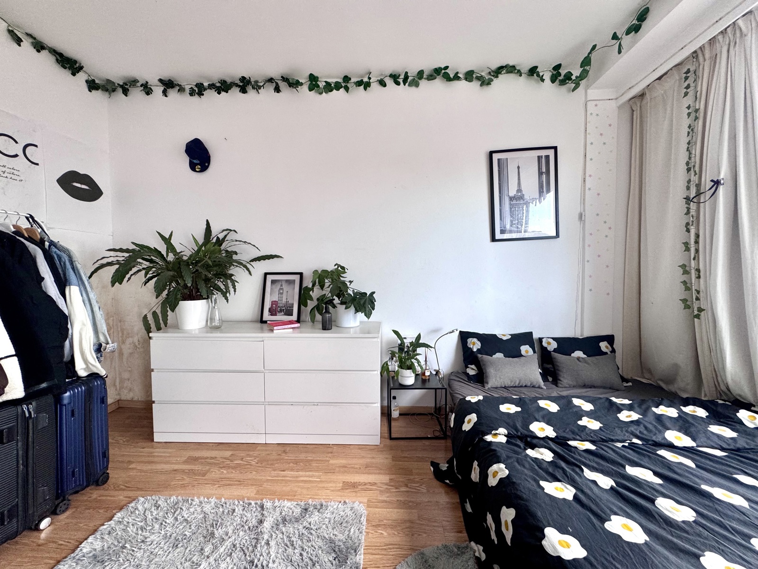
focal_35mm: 14
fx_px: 307
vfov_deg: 85.7
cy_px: 284
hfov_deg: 102.1
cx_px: 379
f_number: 2.2
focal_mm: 2.22
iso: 160
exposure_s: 1/100
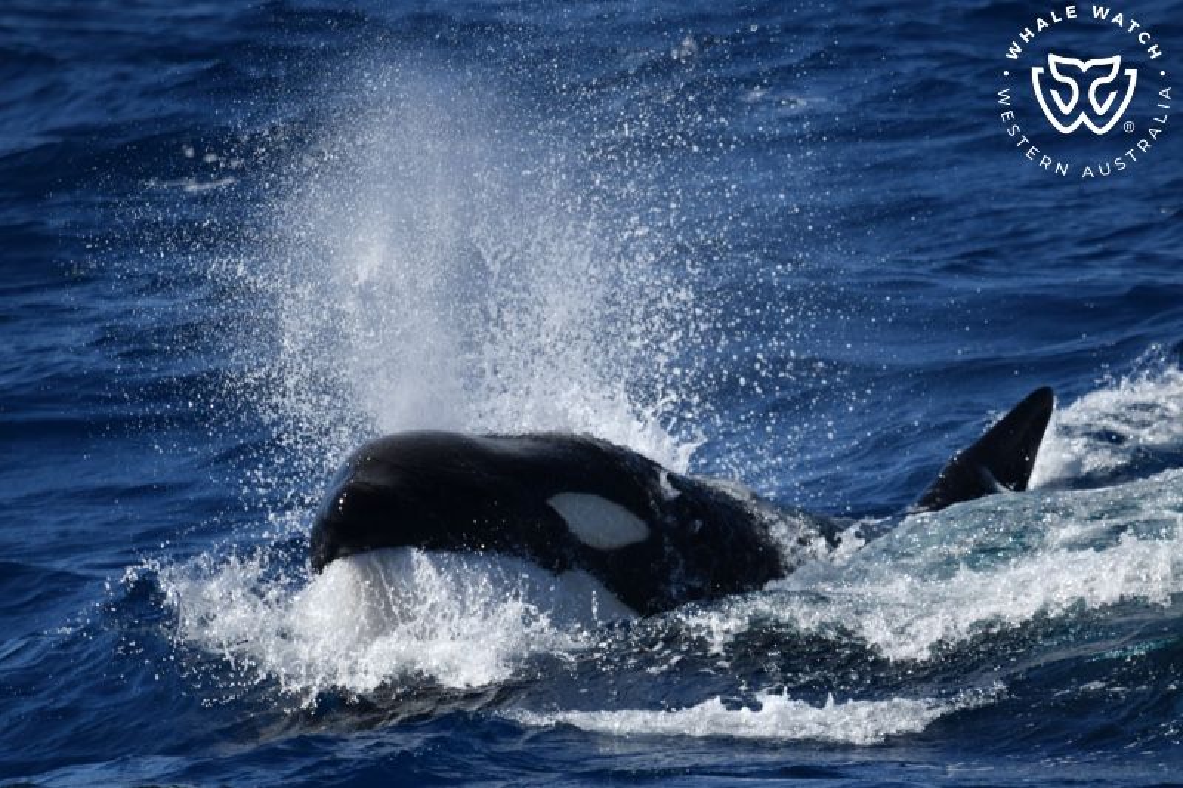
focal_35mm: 600
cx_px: 592
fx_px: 19711
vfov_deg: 2.3
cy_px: 394
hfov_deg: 3.4
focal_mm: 600
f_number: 6.3
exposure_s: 1/8000
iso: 1000
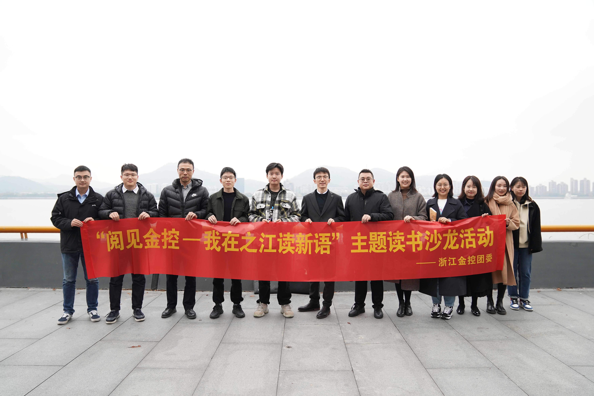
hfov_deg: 73.7
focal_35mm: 24
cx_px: 297
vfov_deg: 53.1
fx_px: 396
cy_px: 198
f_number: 2.8
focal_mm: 24
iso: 800
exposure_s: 1/640
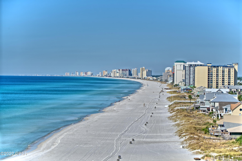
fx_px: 746
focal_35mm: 111
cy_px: 80
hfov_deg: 18.4
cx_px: 121
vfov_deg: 12.3
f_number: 11
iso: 100
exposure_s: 1/350
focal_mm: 111
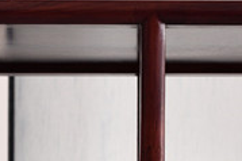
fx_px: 2236
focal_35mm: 333
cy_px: 341
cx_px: 149
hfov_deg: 6.2
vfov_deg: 4.1
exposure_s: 1/100
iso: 100
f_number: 11
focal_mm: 70
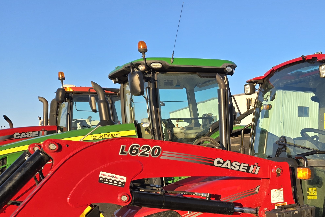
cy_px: 215
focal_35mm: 48
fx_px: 433
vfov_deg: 26.6
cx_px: 293
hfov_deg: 38.3
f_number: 1.8
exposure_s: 1/902
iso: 25
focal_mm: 5.4
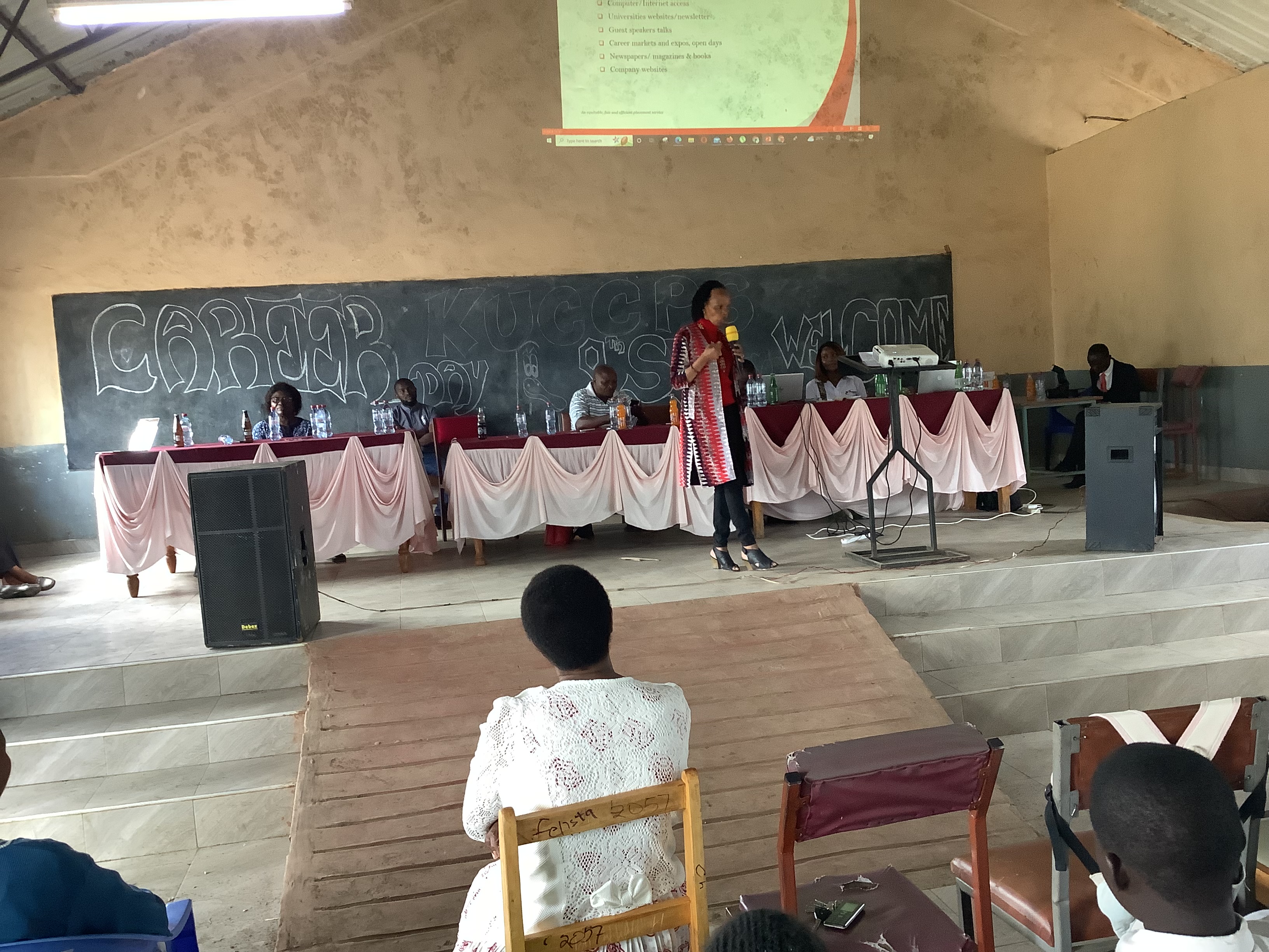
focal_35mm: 31
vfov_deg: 45.4
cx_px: 634
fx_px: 1136
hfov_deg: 58.4
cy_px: 476
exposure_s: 1/33
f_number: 2.4
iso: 320
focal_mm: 3.3
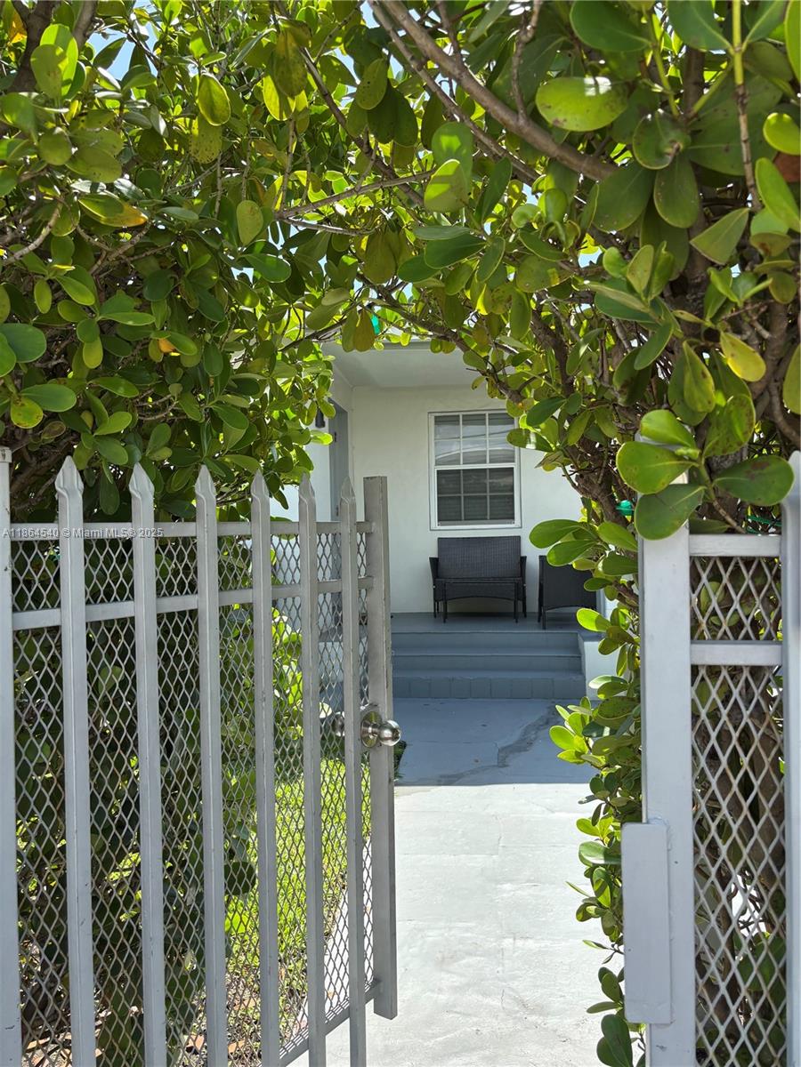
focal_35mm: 26
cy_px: 534
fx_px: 802
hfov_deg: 53.1
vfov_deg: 67.3
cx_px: 400
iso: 50
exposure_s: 1/880
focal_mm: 5.96
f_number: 1.6
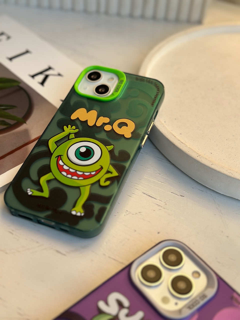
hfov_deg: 30.3
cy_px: 160
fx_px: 444
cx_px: 120
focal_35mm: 48
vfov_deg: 39.7
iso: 80
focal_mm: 6.86
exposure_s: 1/724
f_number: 1.78
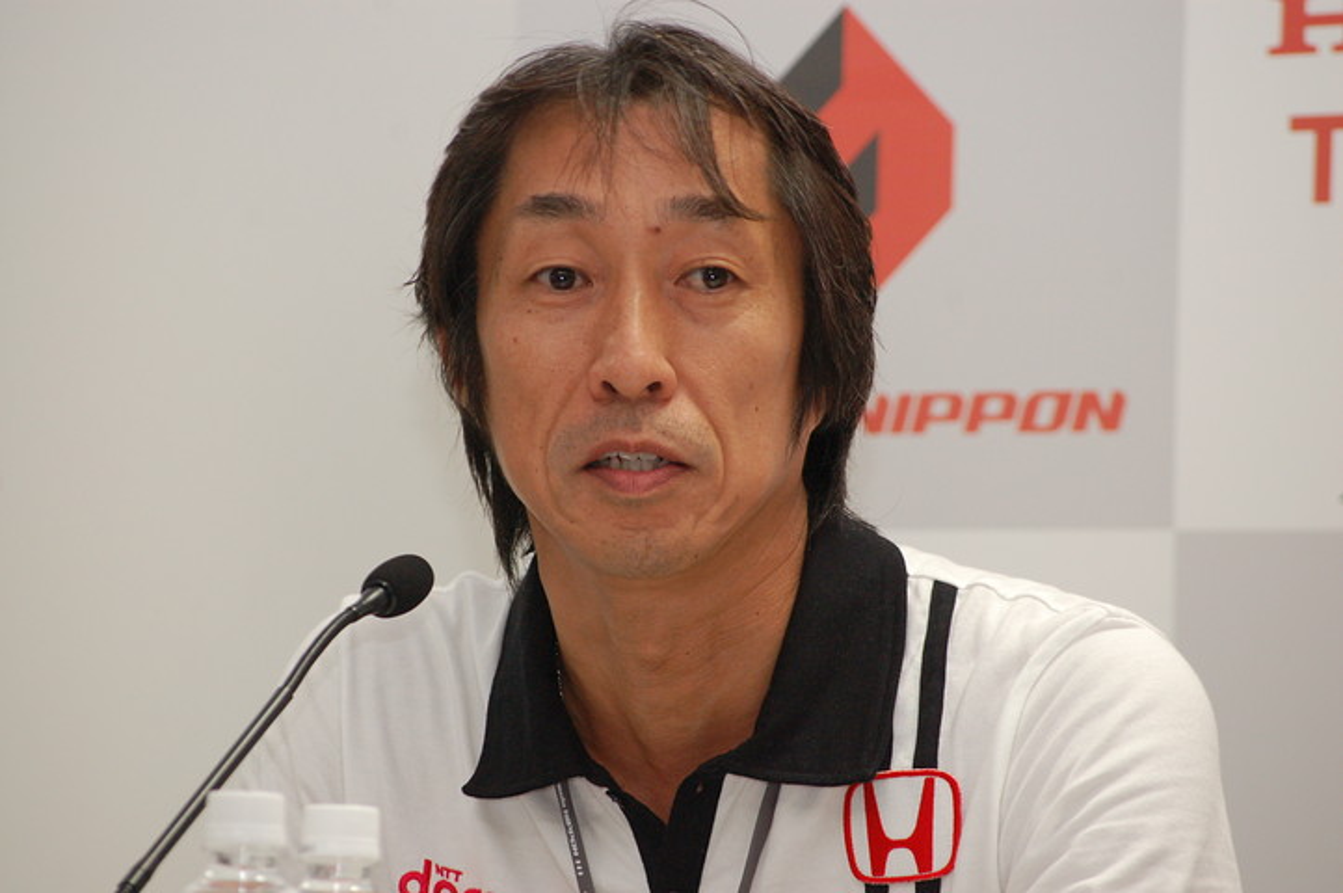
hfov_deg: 8.6
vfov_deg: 5.7
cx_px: 672
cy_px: 446
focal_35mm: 240
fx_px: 8945
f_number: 8
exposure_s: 1/60
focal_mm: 160
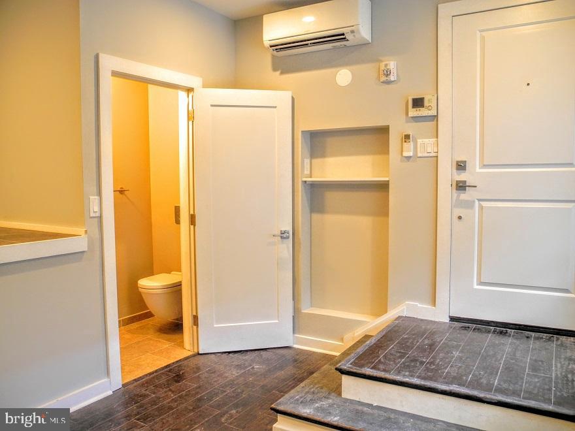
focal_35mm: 28
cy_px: 216
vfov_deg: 49.7
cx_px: 288
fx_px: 465
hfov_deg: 63.4
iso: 152
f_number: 2.8
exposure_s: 1/30
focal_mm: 6
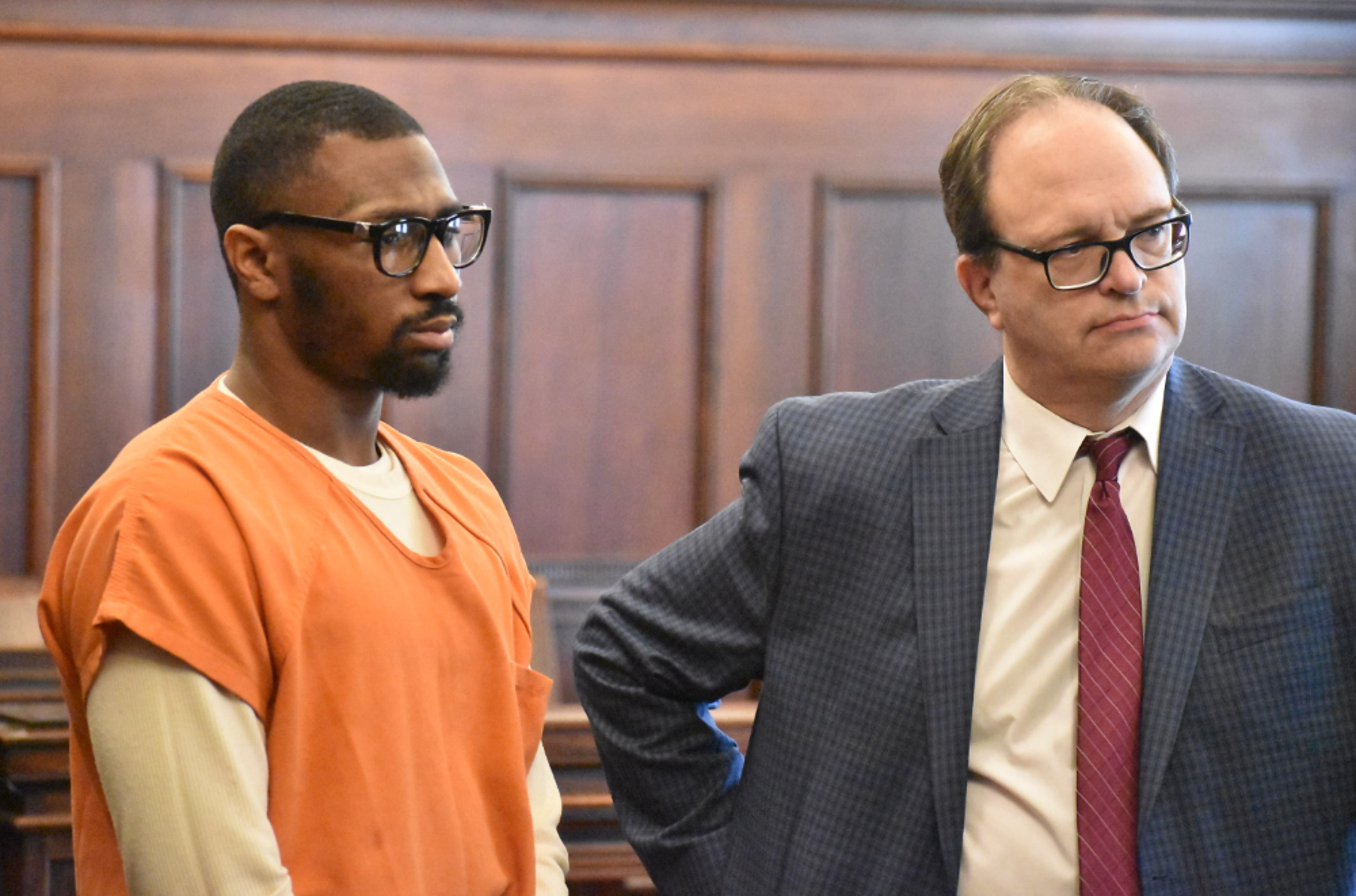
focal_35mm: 165
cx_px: 678
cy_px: 448
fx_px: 6198
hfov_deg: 12.5
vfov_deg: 8.3
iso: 16000
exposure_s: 1/125
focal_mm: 110
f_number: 4.8
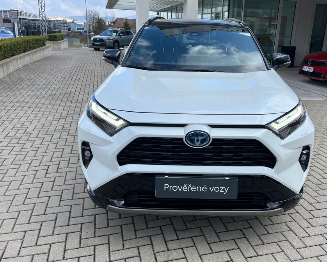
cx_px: 192
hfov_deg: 56.8
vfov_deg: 47.1
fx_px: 300
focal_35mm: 31
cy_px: 130
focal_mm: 5.1
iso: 50
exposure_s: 1/1923
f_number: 1.6
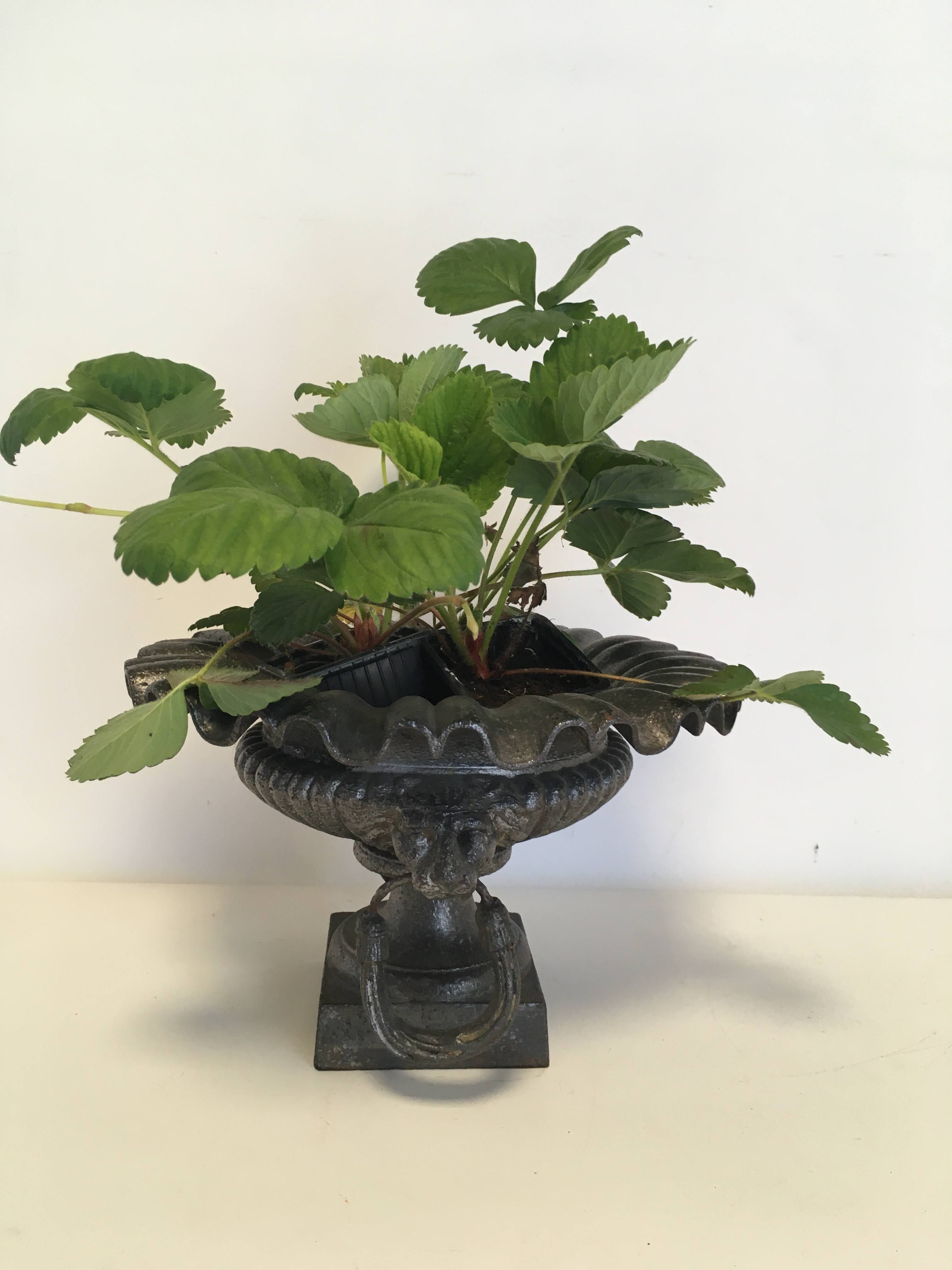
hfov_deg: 48.2
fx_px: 1063
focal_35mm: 29
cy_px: 635
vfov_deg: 61.7
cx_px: 476
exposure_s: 1/33
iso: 64
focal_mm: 4.15
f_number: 2.2
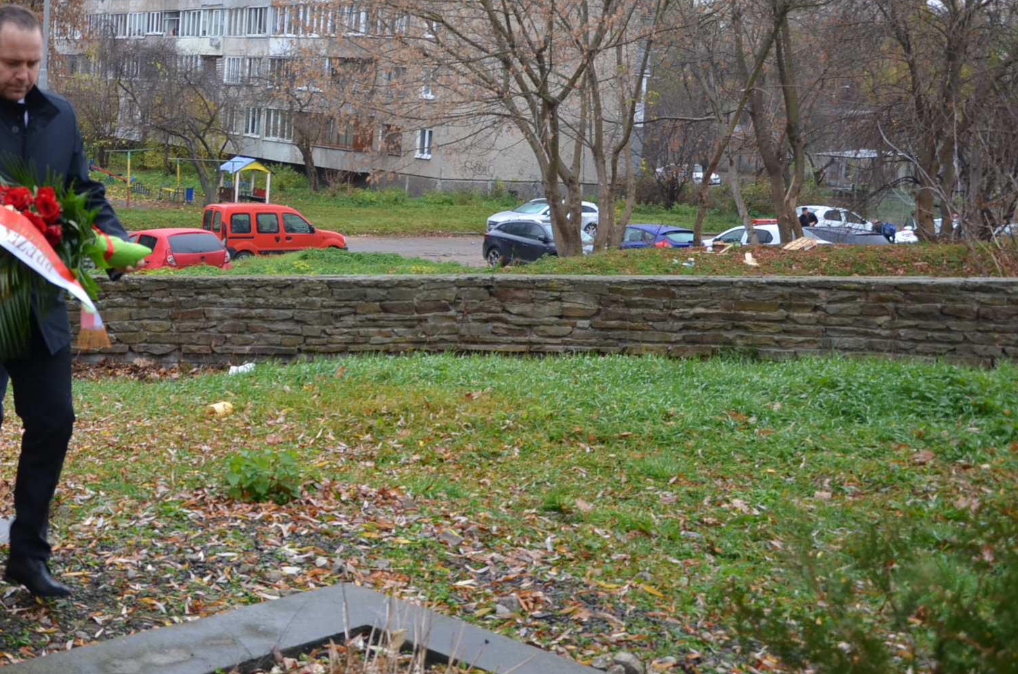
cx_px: 190
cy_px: 221
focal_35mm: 54
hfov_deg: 35.6
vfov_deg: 24.8
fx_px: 1524
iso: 400
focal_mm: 22
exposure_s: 1/60
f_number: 4
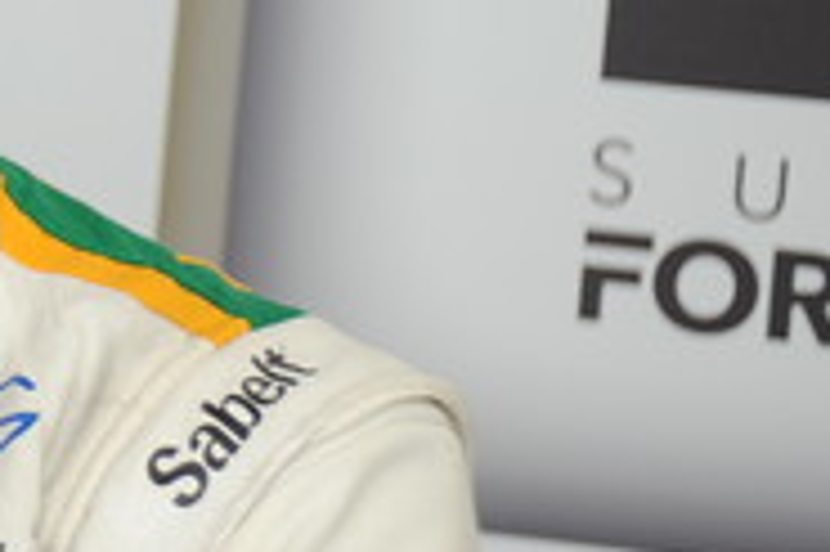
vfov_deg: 2.8
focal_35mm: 487
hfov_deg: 4.2
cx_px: -610
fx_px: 11218
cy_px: 36
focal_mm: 125
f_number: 5.6
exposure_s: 1/250
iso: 800
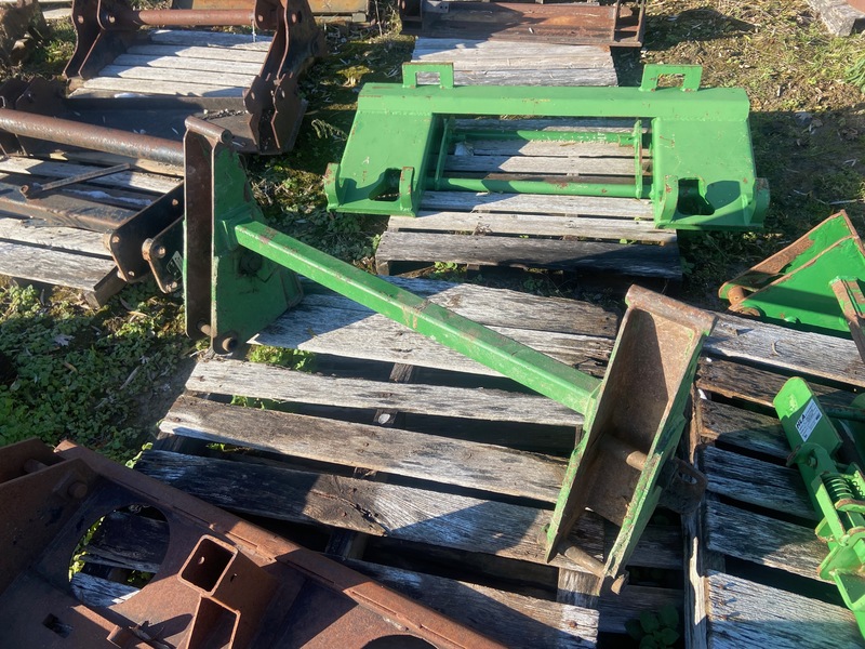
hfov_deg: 67.3
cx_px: 432
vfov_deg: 53.1
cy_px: 324
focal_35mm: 26
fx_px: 650
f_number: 1.8
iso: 32
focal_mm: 4.25
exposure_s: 1/973
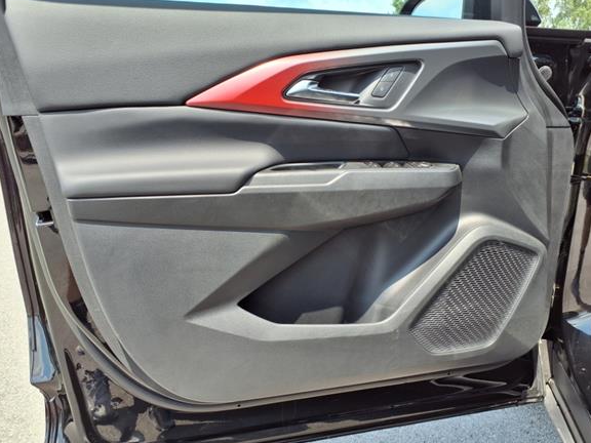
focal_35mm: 30
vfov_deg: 46.8
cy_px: 230
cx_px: 291
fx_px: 512
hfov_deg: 60.0
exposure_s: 1/556
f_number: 1.9
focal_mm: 3.58
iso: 40
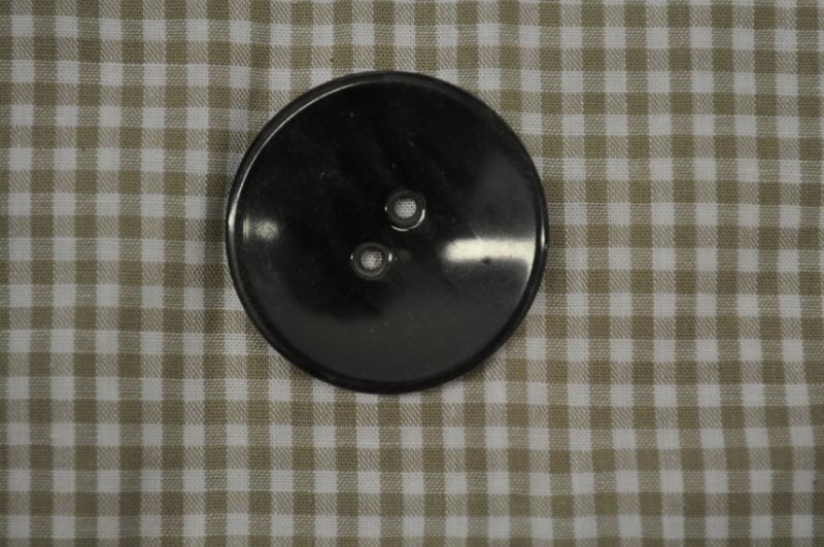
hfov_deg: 24.7
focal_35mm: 82
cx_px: 412
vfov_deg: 16.5
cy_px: 274
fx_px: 1886
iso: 800
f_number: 5.6
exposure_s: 1/50
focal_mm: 55
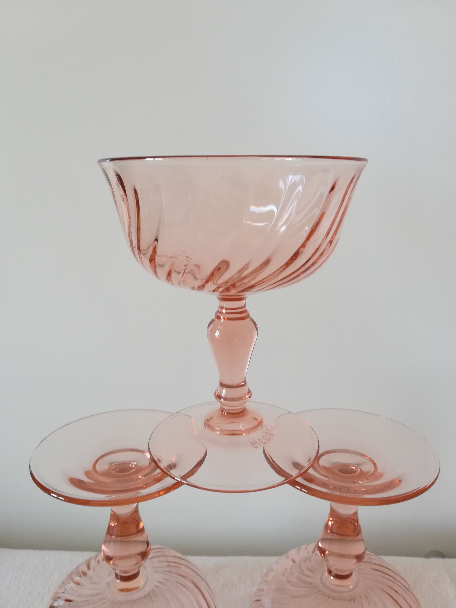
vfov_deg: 67.3
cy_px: 304
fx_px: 457
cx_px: 228
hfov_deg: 53.1
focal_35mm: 26
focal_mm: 3.83
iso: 80
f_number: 2.2
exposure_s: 1/33.3
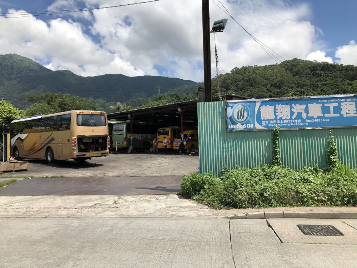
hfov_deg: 63.4
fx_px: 289
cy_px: 134
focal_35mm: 28
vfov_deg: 49.7
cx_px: 178
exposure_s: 1/2315
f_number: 1.8
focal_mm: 3.99
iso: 20
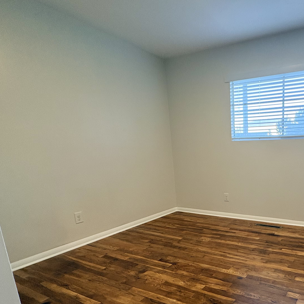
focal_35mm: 23
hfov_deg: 61.0
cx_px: 249
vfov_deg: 65.8
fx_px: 229
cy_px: 198
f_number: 2.2
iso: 200
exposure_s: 1/84
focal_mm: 2.22
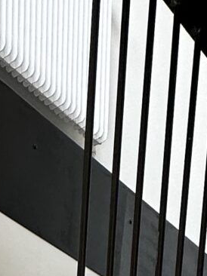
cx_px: -60
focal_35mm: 98
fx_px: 782
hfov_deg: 14.5
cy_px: 711
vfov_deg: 13.2
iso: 50
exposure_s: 1/99
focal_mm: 2.22
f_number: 2.2
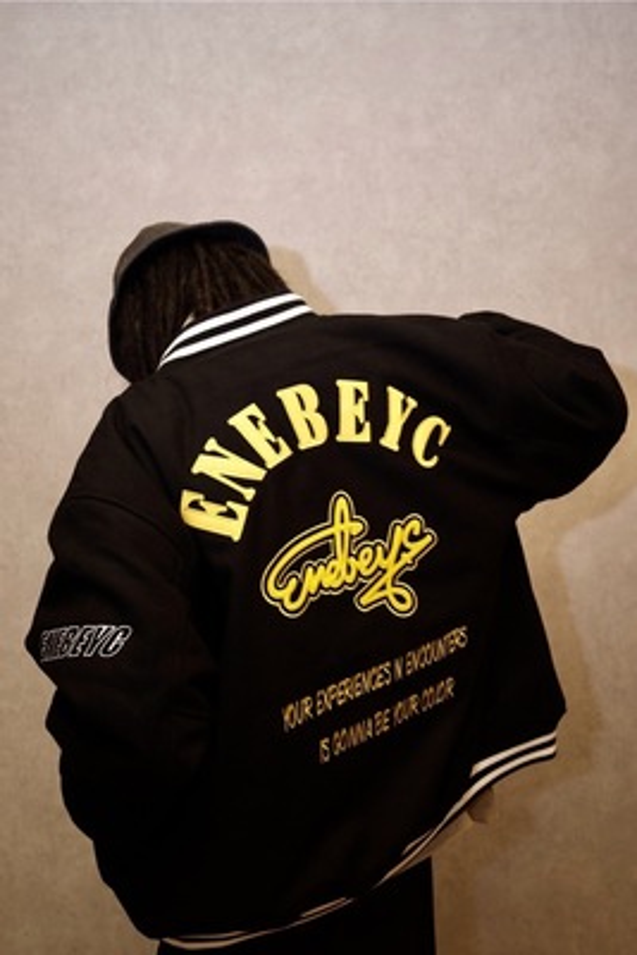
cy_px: 478
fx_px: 902
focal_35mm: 34
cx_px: 318
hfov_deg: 38.9
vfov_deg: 55.8
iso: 400
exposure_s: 1/100
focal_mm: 23
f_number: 2.8
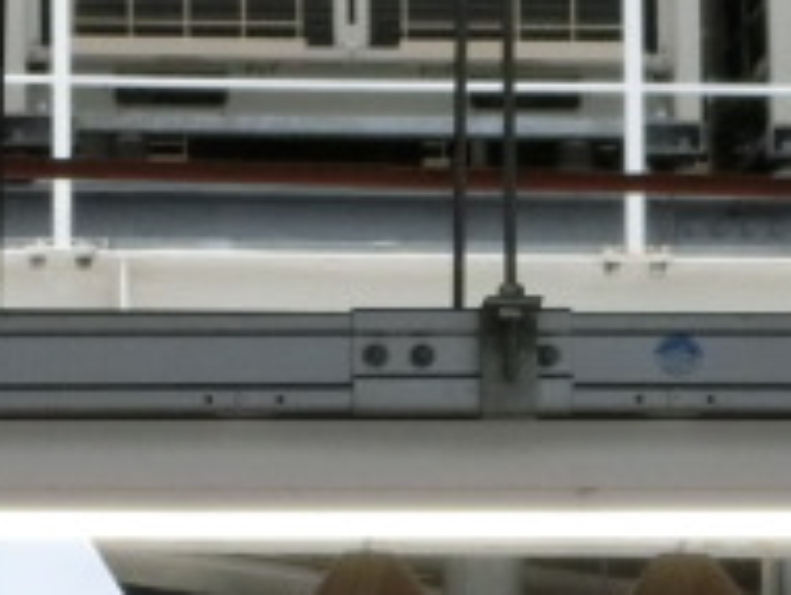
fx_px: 14712
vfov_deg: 2.3
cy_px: 716
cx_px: -225
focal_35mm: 643
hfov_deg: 3.1
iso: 640
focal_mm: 34
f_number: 5.9
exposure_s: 1/200
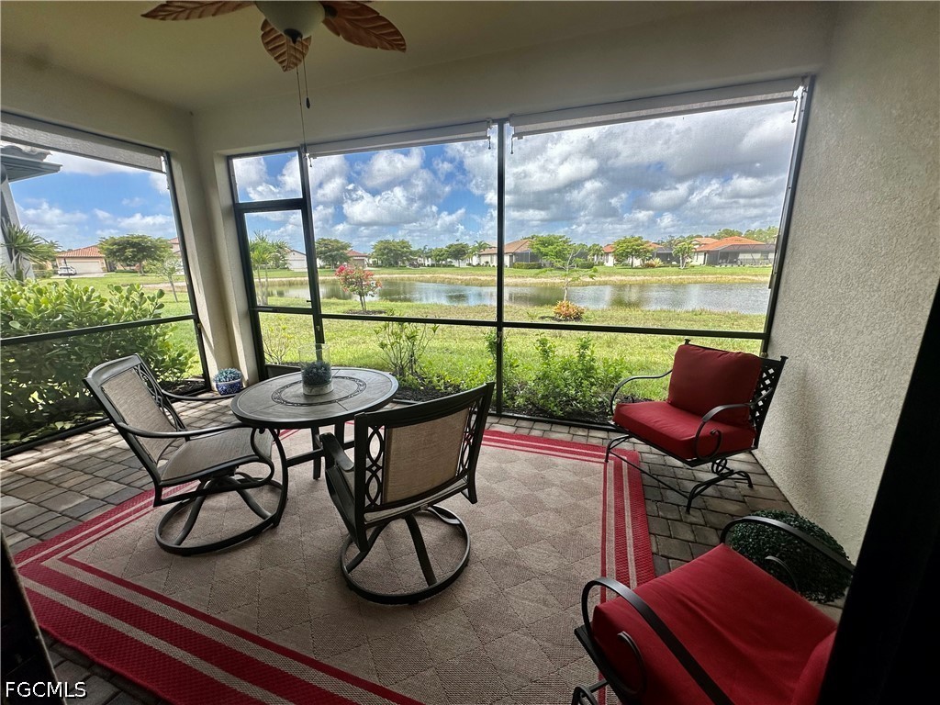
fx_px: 380
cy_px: 352
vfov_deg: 85.7
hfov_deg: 102.1
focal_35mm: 14
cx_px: 470
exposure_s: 1/548
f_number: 2.2
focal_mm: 2.22
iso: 40
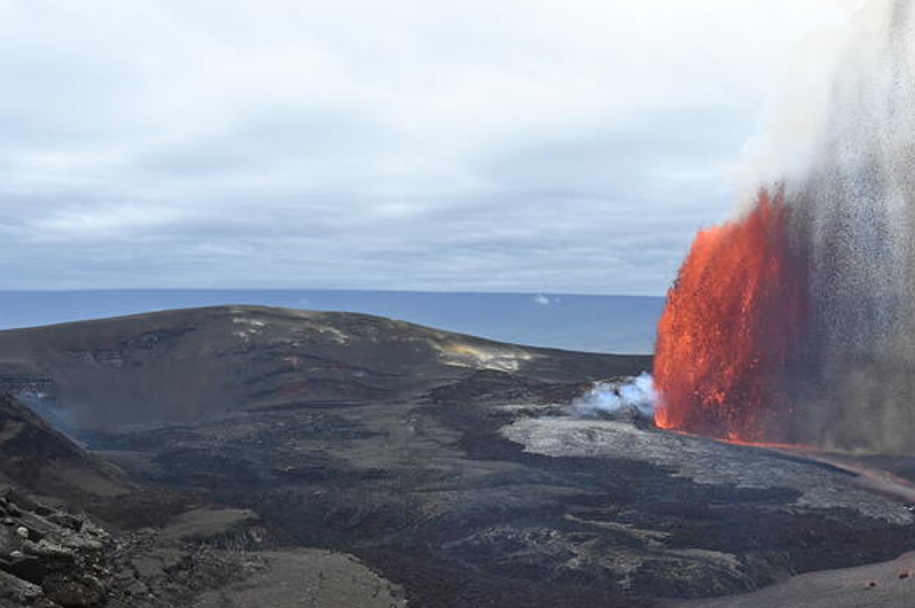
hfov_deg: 38.8
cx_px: 835
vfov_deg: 27.7
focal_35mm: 47
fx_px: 1193
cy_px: 522
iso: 100
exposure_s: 1/250
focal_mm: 20
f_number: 5.6
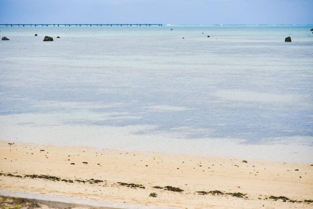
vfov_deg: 13.1
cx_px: 156
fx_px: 913
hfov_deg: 19.4
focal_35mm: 105
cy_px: 104
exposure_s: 1/2500
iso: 100
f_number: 4
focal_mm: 105
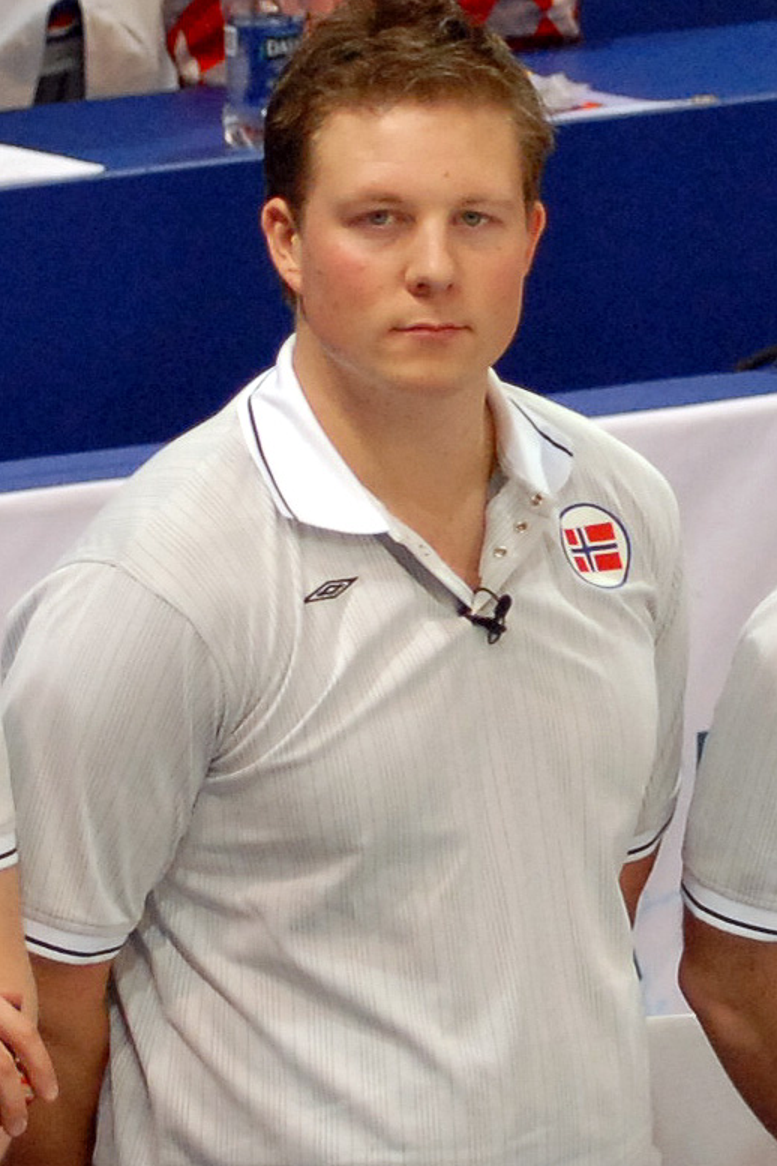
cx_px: 382
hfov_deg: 8.8
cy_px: 576
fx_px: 5050
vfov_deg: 13.2
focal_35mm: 156
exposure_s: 1/640
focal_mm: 102
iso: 640
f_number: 2.8
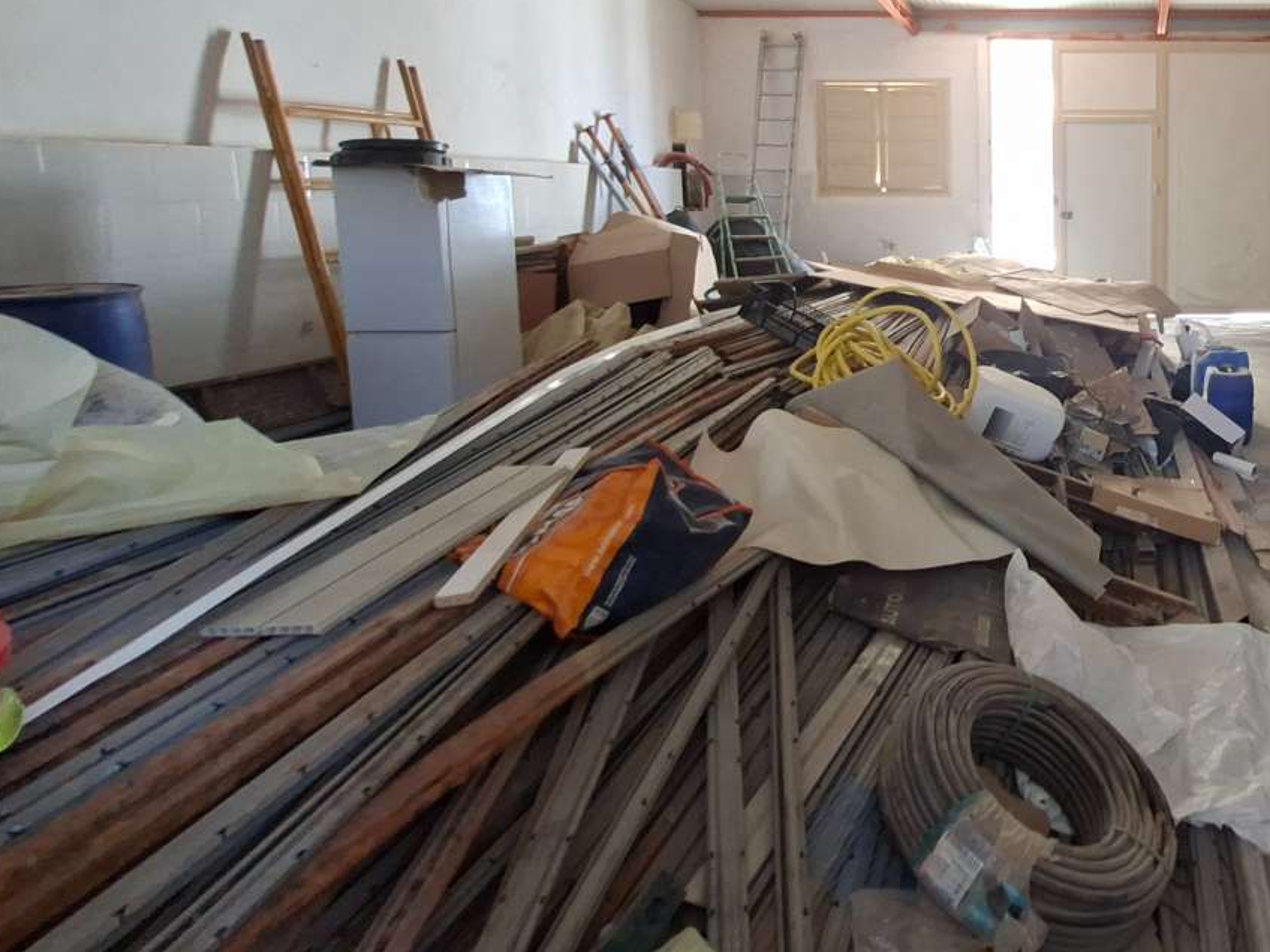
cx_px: 1101
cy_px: 287
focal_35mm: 23
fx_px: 844
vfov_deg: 57.0
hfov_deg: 63.9
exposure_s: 1/50
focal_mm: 1.74
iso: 200
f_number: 2.2
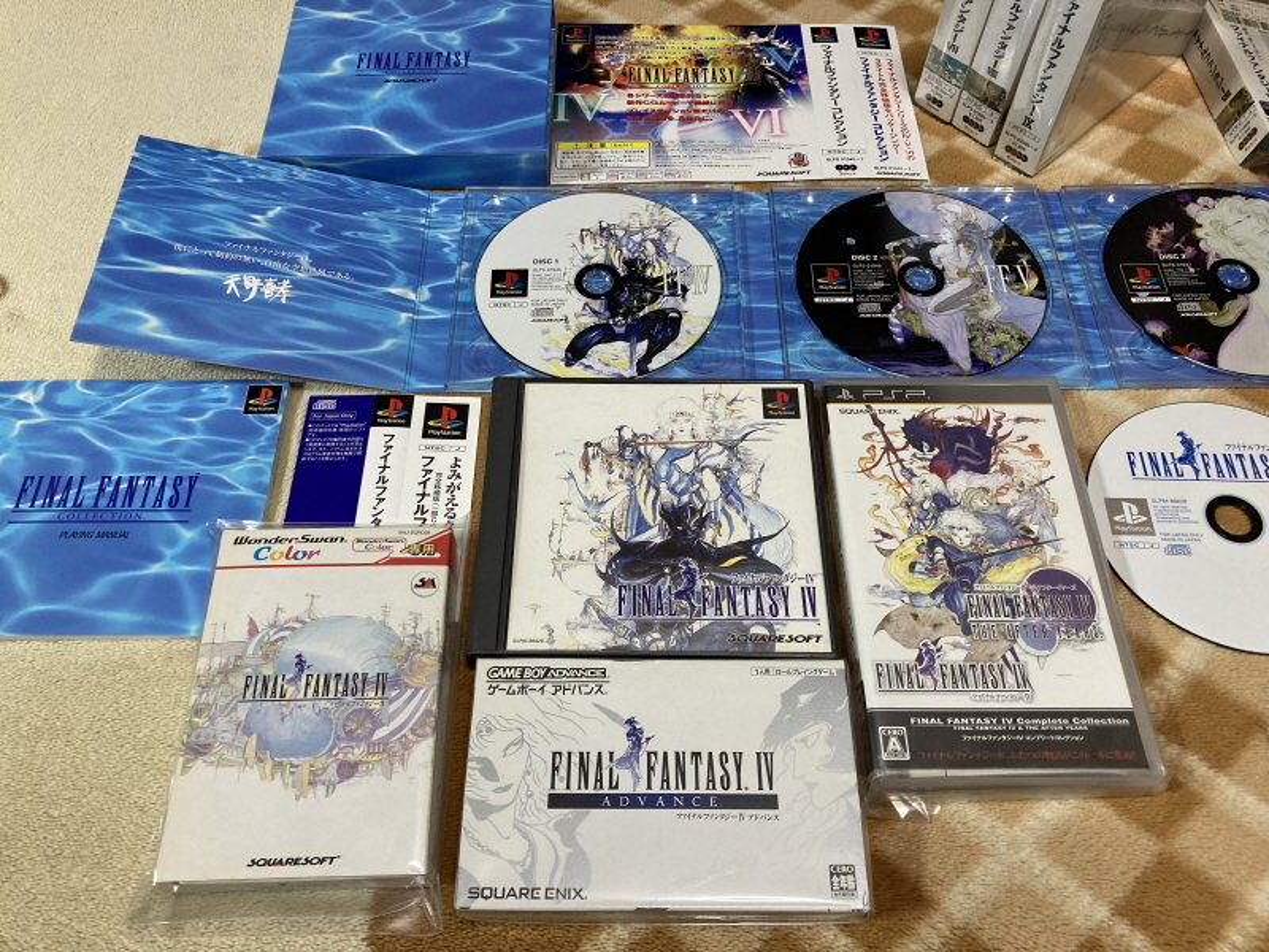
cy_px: 476
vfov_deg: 49.7
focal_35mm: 28
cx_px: 634
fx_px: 1026
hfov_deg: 63.4
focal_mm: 3.99
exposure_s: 1/60
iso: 160
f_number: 1.8
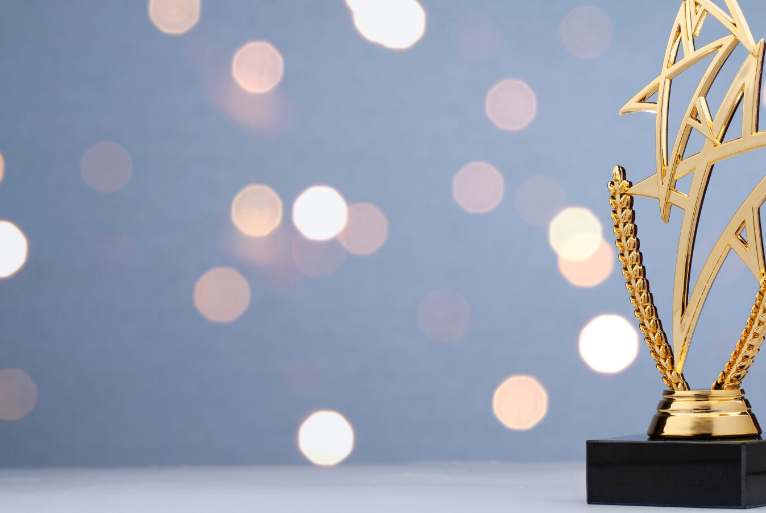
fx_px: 2088
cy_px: 217
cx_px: 458
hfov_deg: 20.8
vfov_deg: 14.0
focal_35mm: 98
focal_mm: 50
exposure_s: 1/100
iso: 100
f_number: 6.3
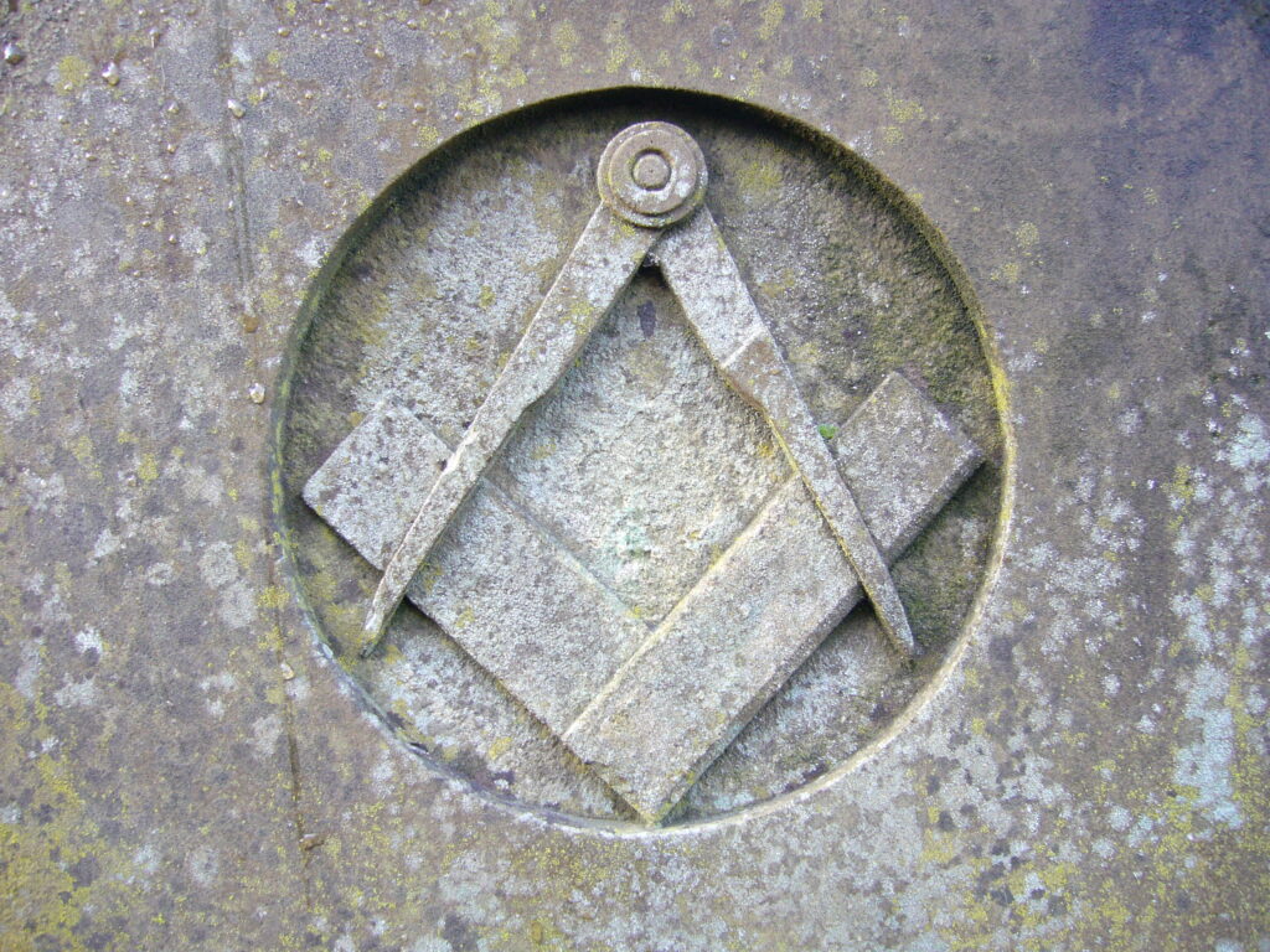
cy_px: 476
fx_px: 1284
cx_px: 635
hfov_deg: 52.6
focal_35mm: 35
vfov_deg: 40.7
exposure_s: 1/25
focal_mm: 5.8
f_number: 2.8
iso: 100
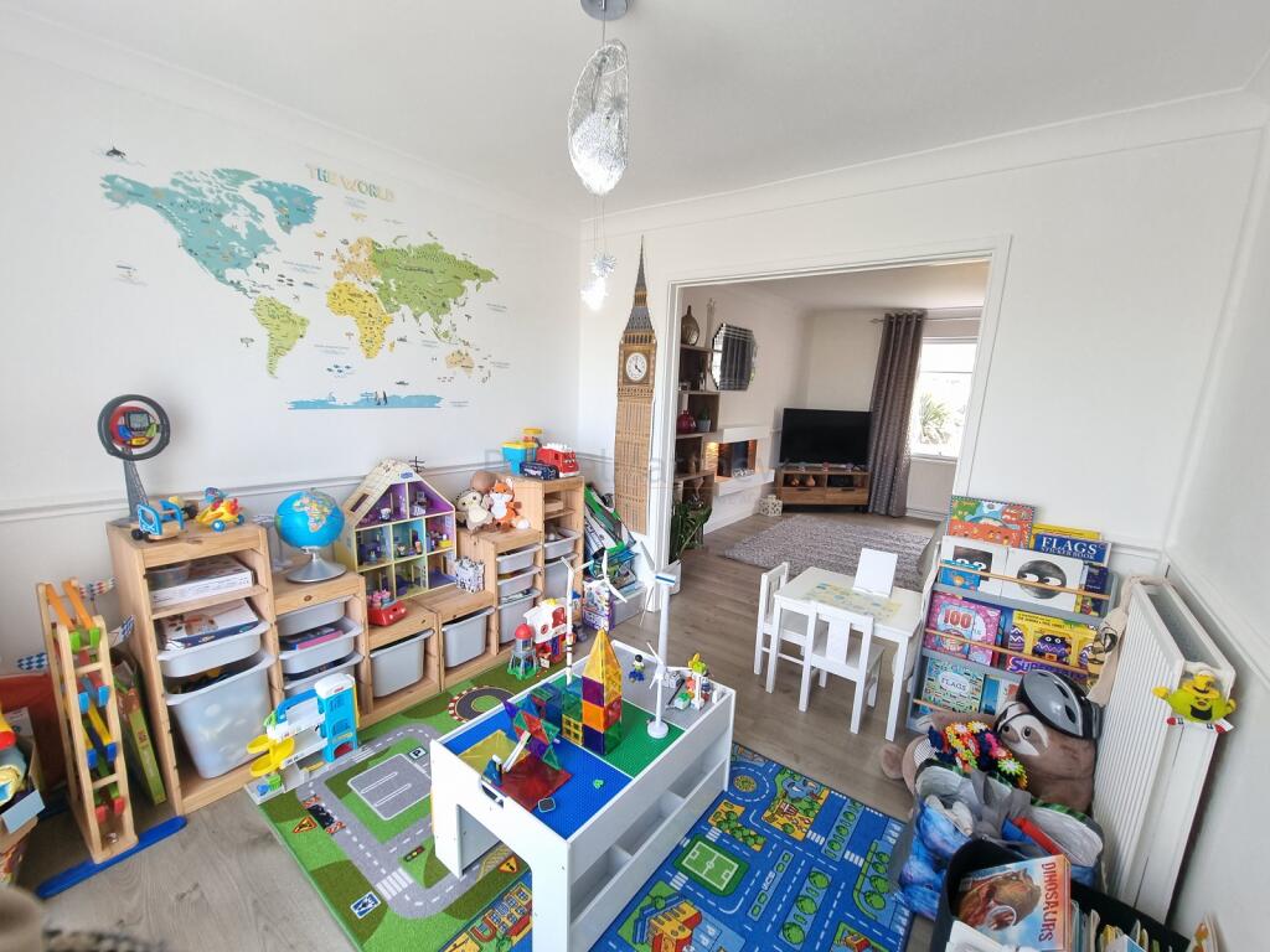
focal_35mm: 13
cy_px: 476
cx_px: 635
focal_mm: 2.2
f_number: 2.2
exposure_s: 1/50
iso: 80
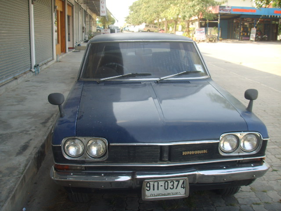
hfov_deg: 47.9
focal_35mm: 39
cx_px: 140
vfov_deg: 36.8
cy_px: 106
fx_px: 317
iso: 50
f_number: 3.5
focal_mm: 6.6
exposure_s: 1/90
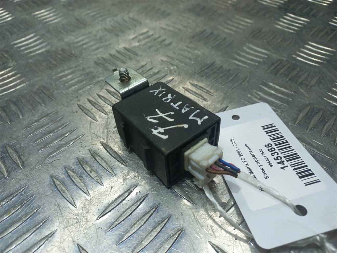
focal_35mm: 25
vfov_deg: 54.9
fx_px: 243
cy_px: 126
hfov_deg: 69.4
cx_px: 168
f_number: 1.8
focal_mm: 4.6
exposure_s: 1/100
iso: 32
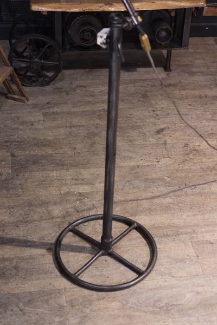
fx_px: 479
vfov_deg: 37.5
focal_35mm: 53
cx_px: 108
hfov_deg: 25.5
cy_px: 162
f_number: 3.6
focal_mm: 35
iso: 2500
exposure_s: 1/125
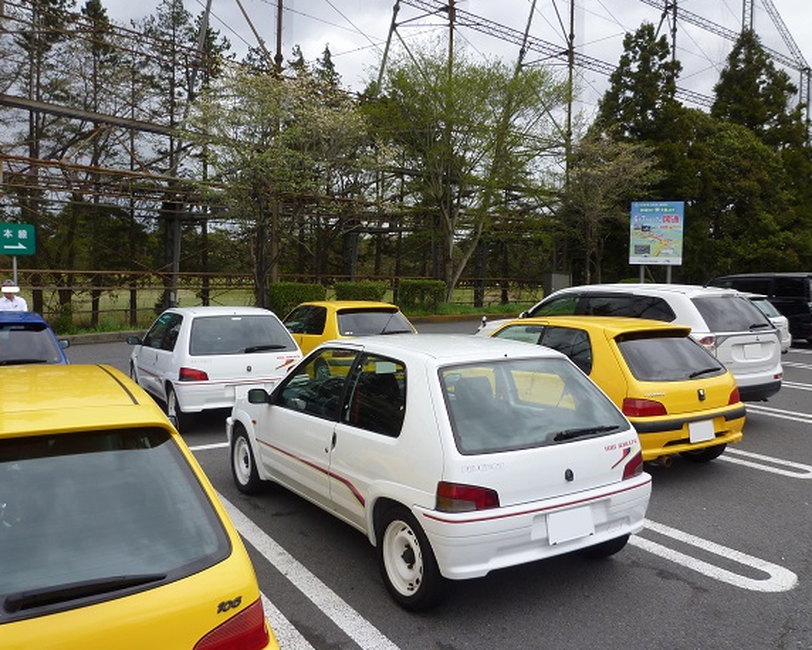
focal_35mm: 29
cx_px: 399
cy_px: 309
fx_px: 697
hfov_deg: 60.4
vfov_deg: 50.0
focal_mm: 4.5
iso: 80
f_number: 4
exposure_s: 1/125
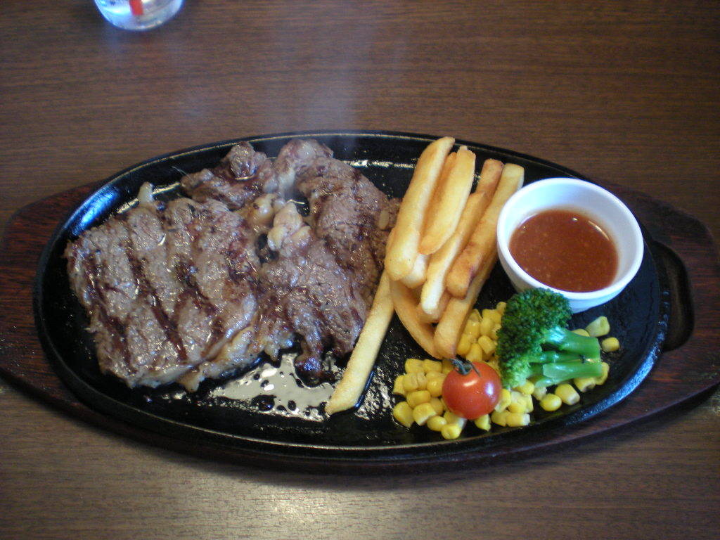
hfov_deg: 49.0
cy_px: 270
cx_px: 360
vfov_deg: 37.7
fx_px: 790
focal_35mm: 38
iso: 200
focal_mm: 6.3
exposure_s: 1/20.8
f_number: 3.1
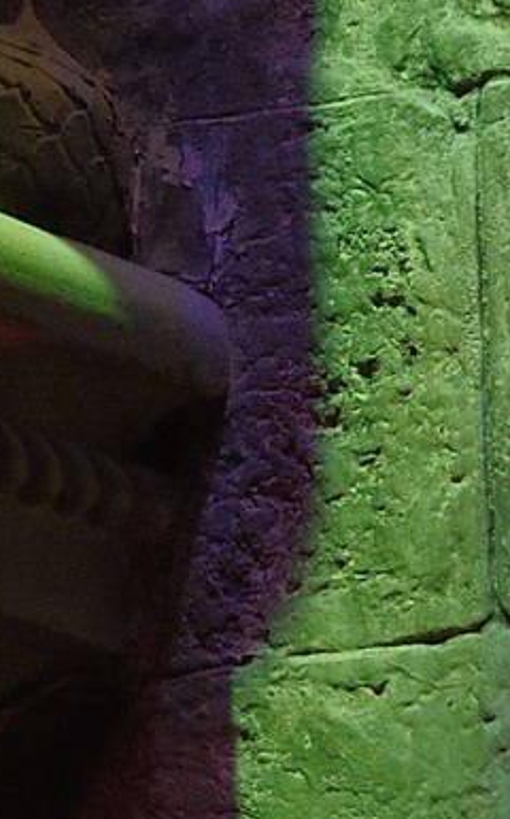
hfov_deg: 3.4
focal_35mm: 382
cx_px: -661
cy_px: -880
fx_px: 8511
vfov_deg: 5.4
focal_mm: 60
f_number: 6.3
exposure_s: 1/25
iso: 1600
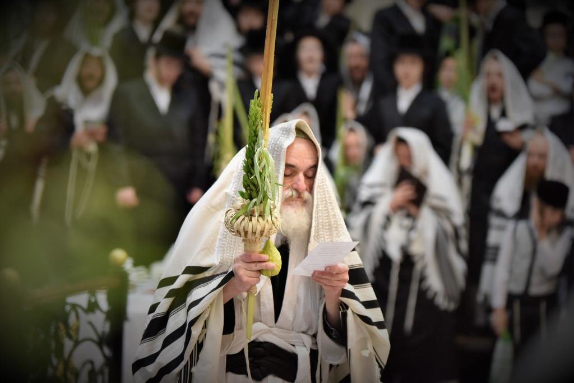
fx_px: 2073
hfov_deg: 15.8
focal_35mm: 130
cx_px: 287
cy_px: 192
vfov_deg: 10.6
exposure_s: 1/640
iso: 2000
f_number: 2.8
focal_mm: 130
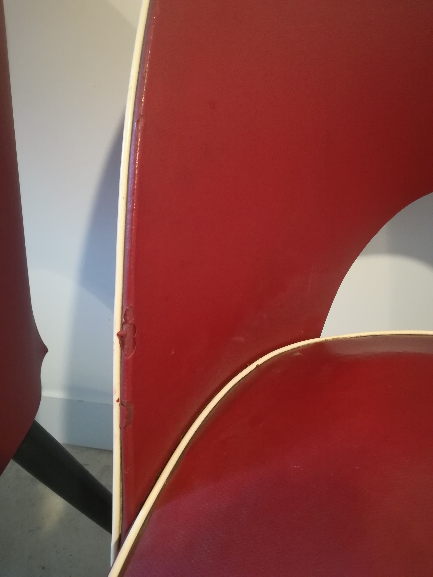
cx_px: 216
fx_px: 434
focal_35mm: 26
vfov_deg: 67.3
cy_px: 288
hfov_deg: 53.1
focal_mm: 3.83
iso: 640
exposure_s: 1/20
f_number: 2.2
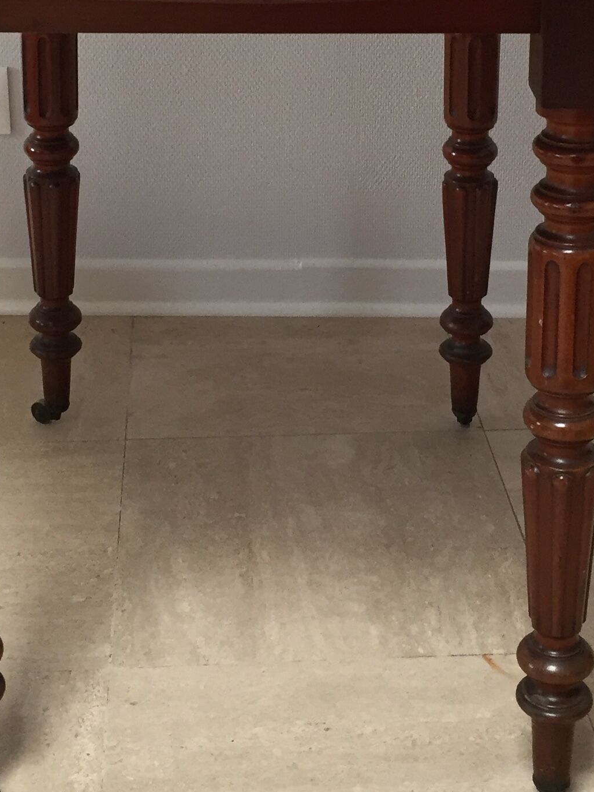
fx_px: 1579
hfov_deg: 21.3
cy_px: 134
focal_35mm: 69
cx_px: 287
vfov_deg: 27.5
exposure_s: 1/33
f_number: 2.2
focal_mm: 4.15
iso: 50
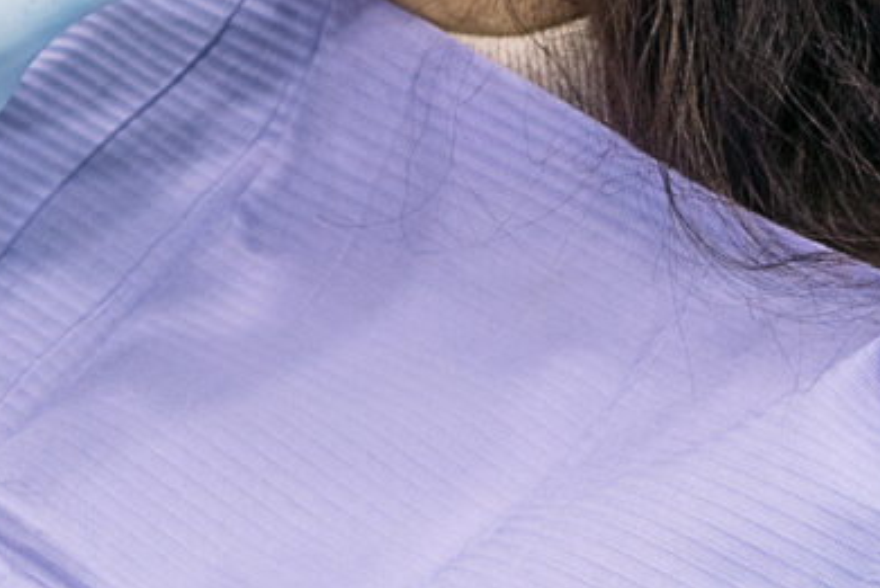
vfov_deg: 5.9
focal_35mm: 229
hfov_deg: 8.9
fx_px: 5600
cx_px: -245
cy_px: -353
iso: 640
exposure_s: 1/160
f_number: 2.2
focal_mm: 35
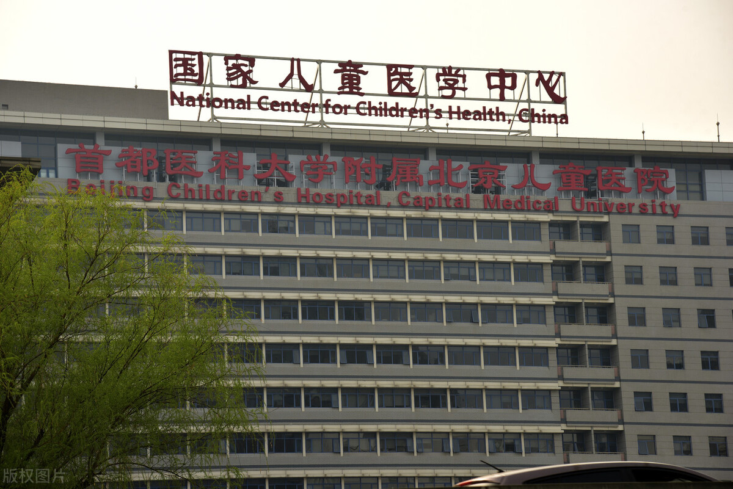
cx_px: 366
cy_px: 244
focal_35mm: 112
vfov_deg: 12.2
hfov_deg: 18.3
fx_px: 2281
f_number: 8
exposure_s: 1/125
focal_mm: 112
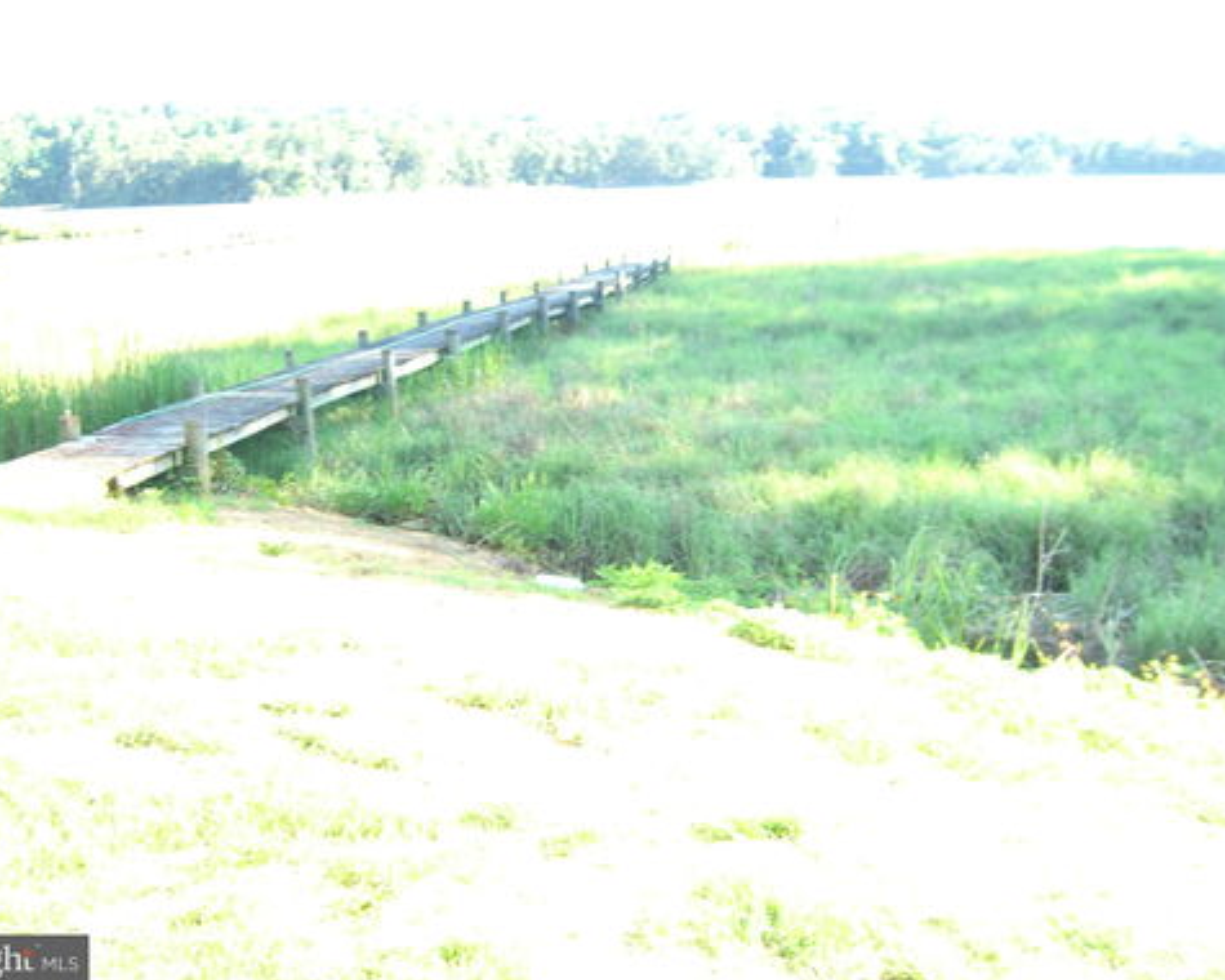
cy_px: 493
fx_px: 1450
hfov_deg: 45.8
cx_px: 588
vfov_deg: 37.3
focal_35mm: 40
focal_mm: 7.9
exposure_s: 1/50
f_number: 2.8
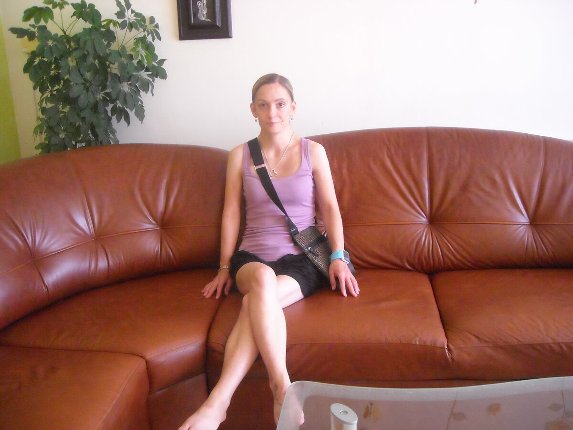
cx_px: 286
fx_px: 579
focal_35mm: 35
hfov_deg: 52.6
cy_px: 215
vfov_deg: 40.7
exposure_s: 1/129
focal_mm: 5.7
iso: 590
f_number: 2.8
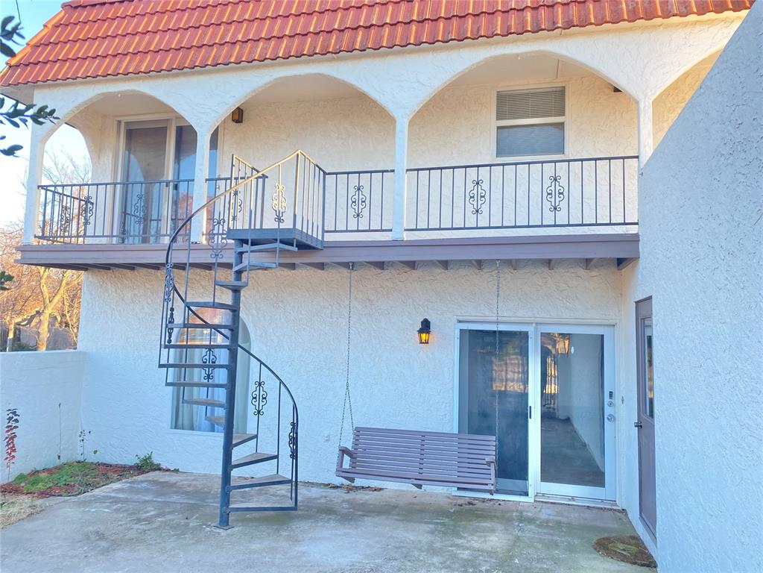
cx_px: 382
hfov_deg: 67.3
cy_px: 286
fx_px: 573
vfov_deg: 53.1
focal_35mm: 26
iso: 40
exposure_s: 1/121
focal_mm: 4.25
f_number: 1.8
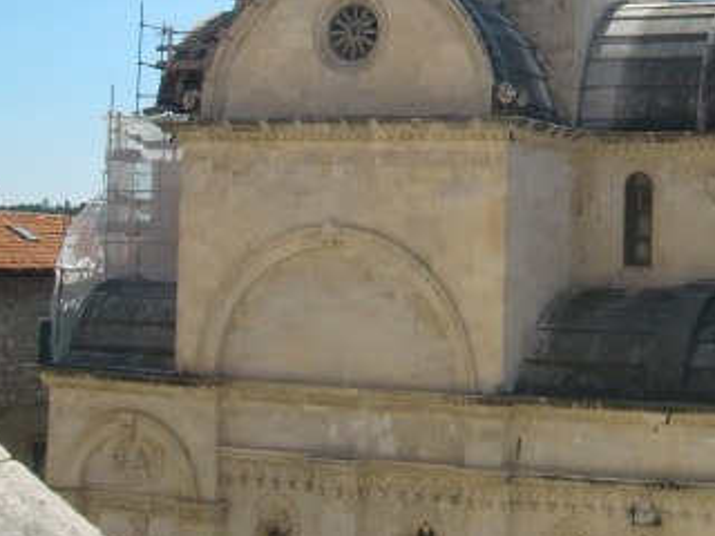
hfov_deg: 24.6
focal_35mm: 76
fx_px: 1570
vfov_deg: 19.1
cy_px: 67
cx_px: 697
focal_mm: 6.66
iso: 100
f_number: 8.9
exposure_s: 1/250
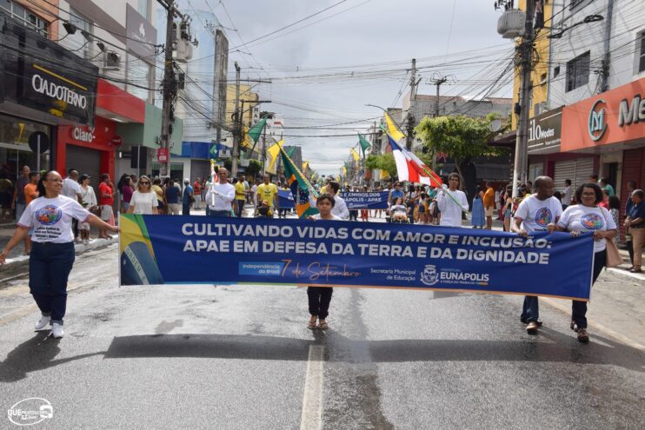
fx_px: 591
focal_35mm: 33
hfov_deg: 57.2
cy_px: 215
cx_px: 322
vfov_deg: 40.0
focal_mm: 22
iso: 200
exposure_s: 1/400
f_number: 10
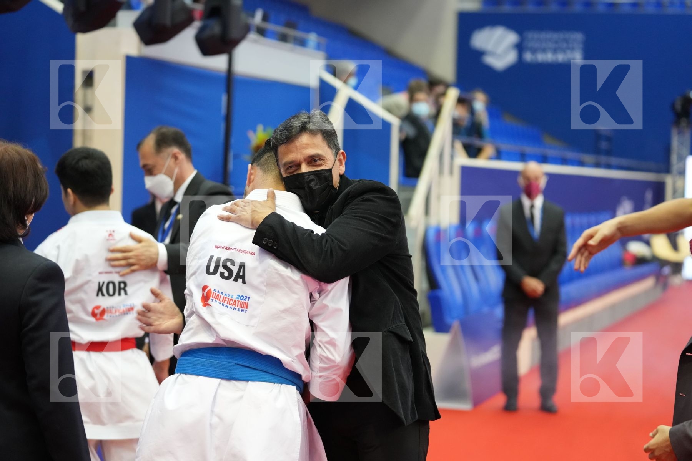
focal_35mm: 82
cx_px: 346
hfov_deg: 24.8
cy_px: 230
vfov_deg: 16.7
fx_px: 1576
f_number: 2.8
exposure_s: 1/500
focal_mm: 82
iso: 3200
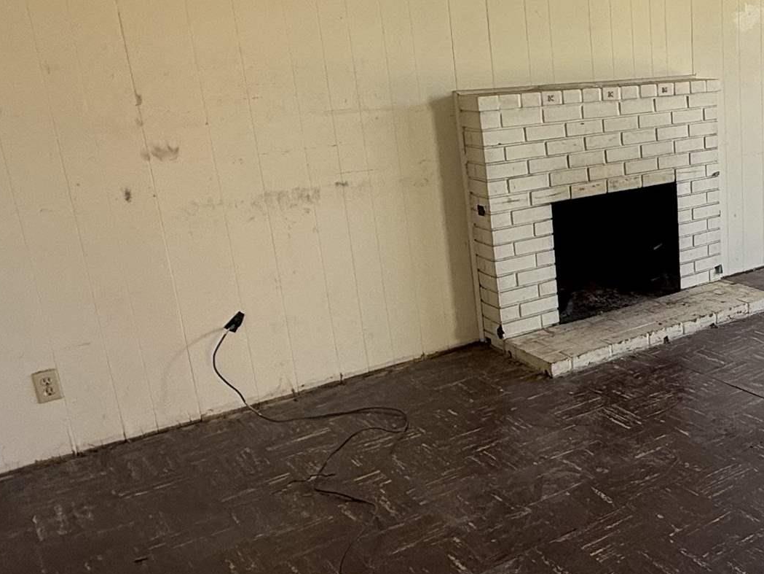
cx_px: 771
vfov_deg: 35.1
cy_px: 268
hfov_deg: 40.0
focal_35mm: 41
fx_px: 905
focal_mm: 2.22
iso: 50
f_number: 2.2
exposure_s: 1/99
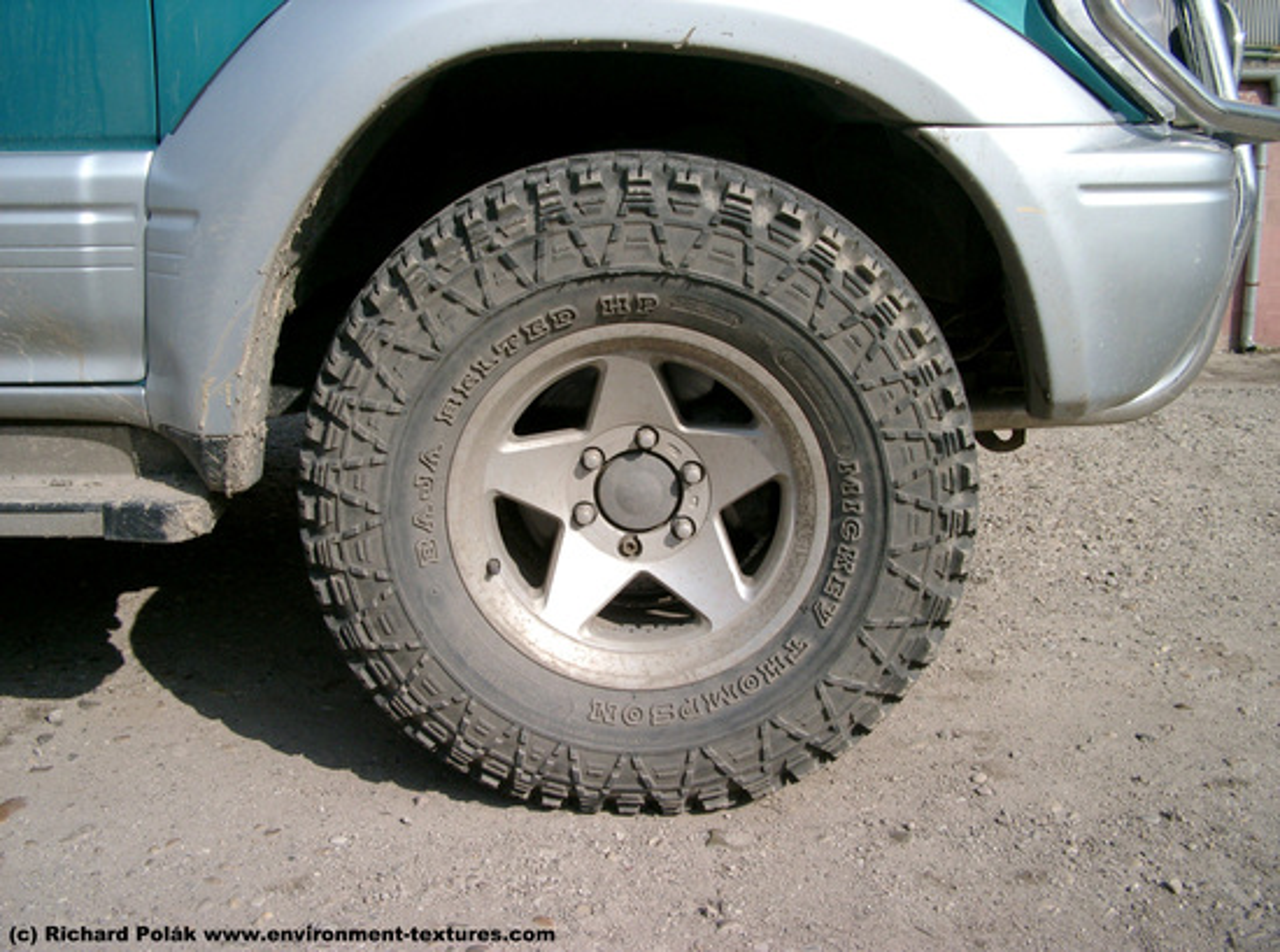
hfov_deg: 50.3
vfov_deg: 38.5
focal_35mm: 37
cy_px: 476
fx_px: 1364
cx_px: 640
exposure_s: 1/800
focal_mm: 7.6
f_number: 5
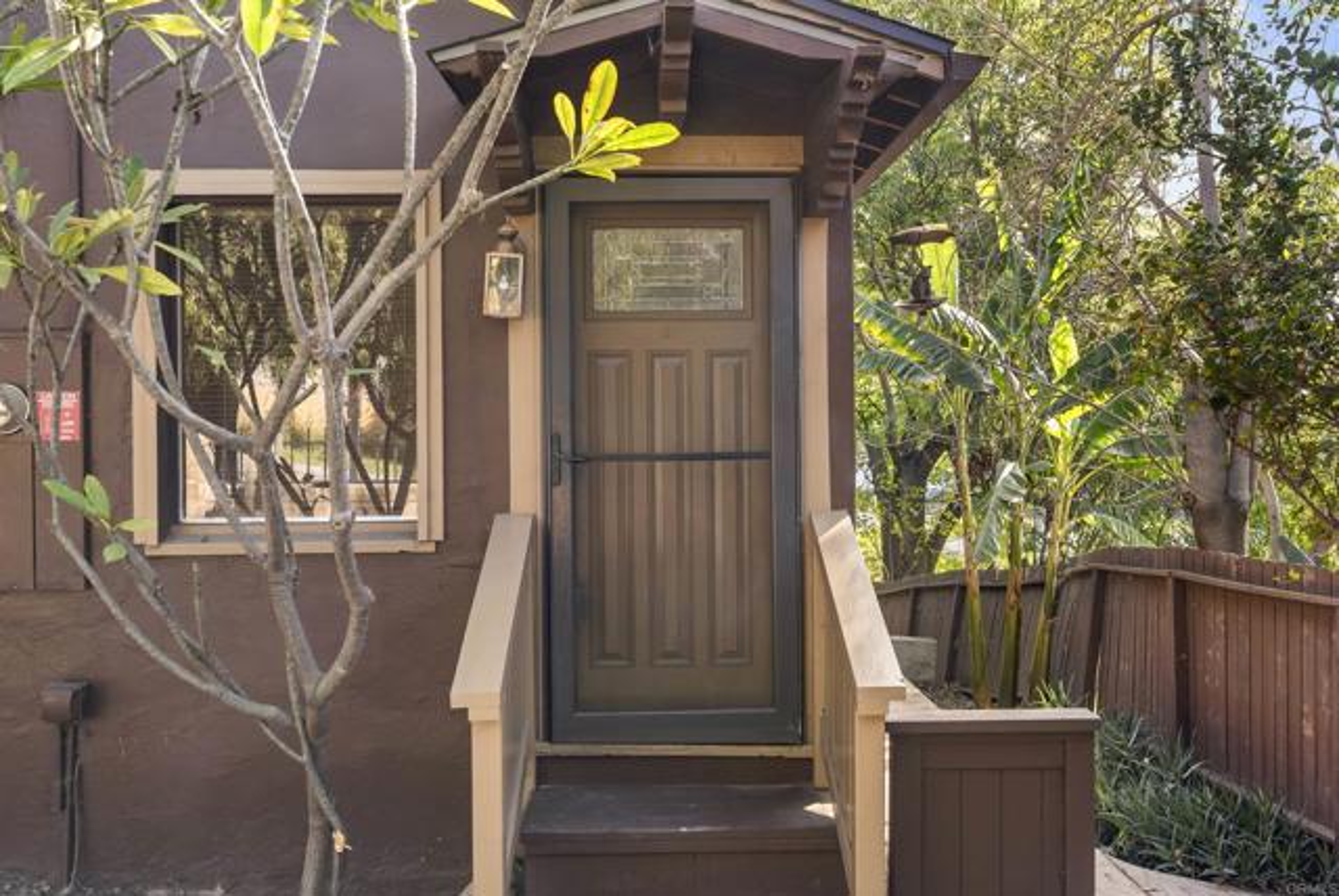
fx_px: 1303
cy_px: 448
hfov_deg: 54.4
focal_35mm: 35
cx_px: 670
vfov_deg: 37.9
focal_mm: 35
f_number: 8
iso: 500
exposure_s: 1/125
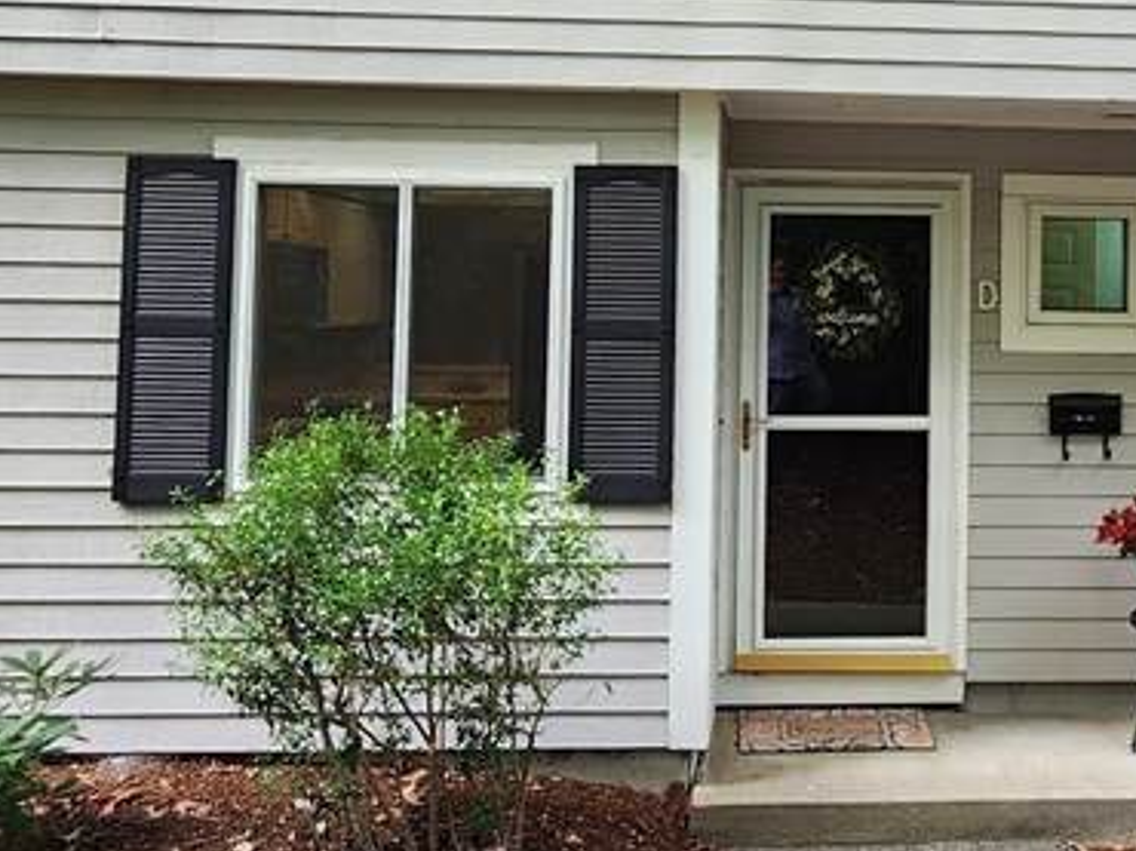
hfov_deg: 48.9
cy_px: 240
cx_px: 881
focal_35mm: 36
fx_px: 1181
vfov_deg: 38.8
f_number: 2.2
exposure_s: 1/60
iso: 80
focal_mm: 2.2
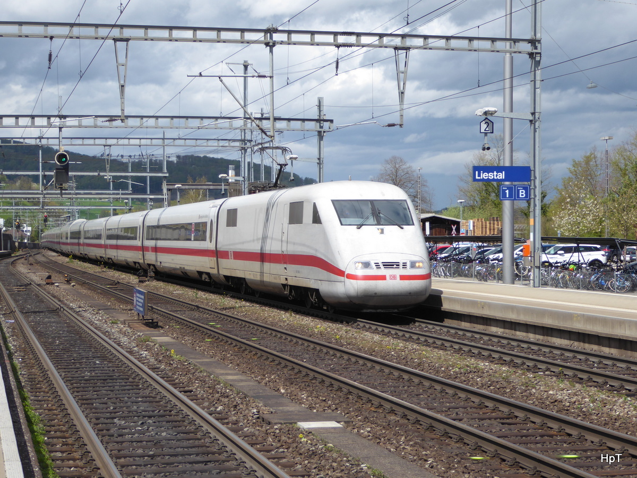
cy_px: 239
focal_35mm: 85
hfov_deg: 23.0
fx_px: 1564
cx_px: 318
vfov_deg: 17.4
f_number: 4.7
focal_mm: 14.1
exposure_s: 1/400
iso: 80
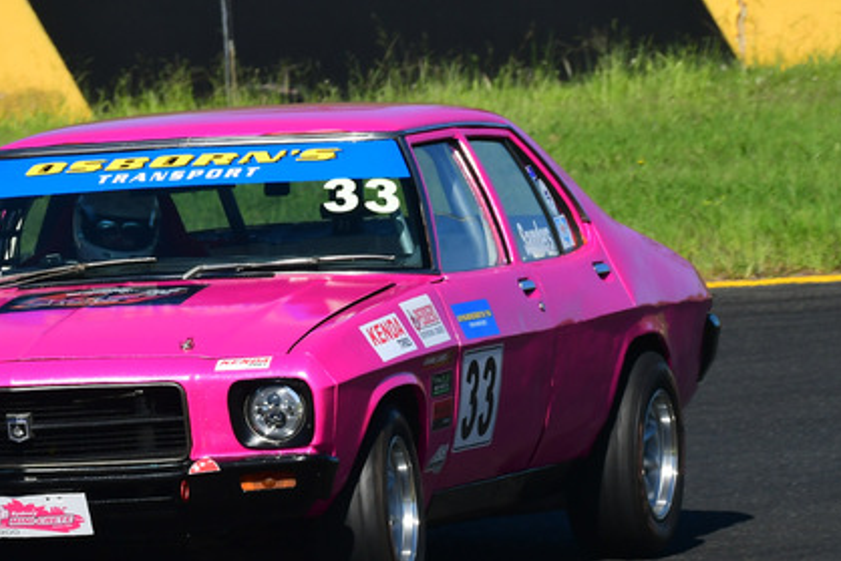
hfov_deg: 2.1
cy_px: 167
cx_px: 239
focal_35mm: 1004
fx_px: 23461
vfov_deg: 1.4
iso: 400
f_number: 13
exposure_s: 1/640
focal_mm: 350
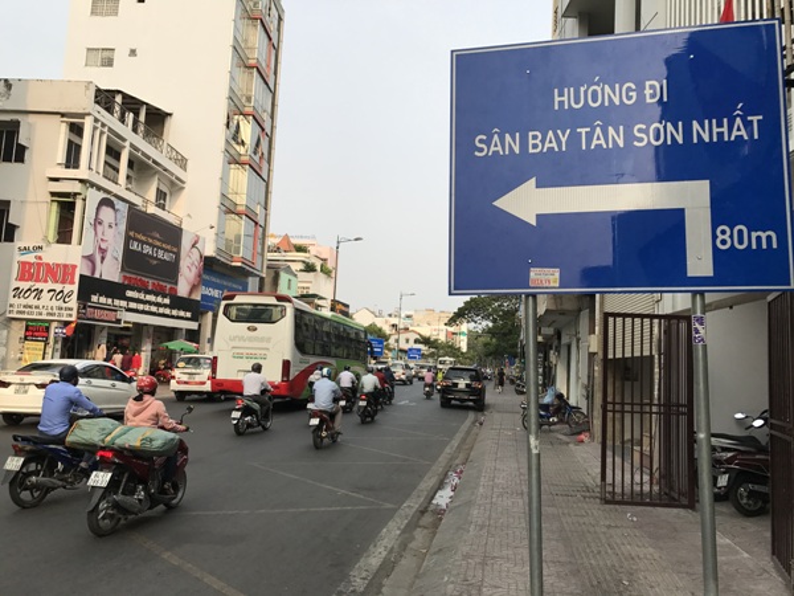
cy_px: 298
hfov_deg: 63.4
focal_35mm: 28
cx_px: 397
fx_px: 642
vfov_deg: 49.7
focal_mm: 3.99
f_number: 1.8
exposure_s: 1/1451
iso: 20
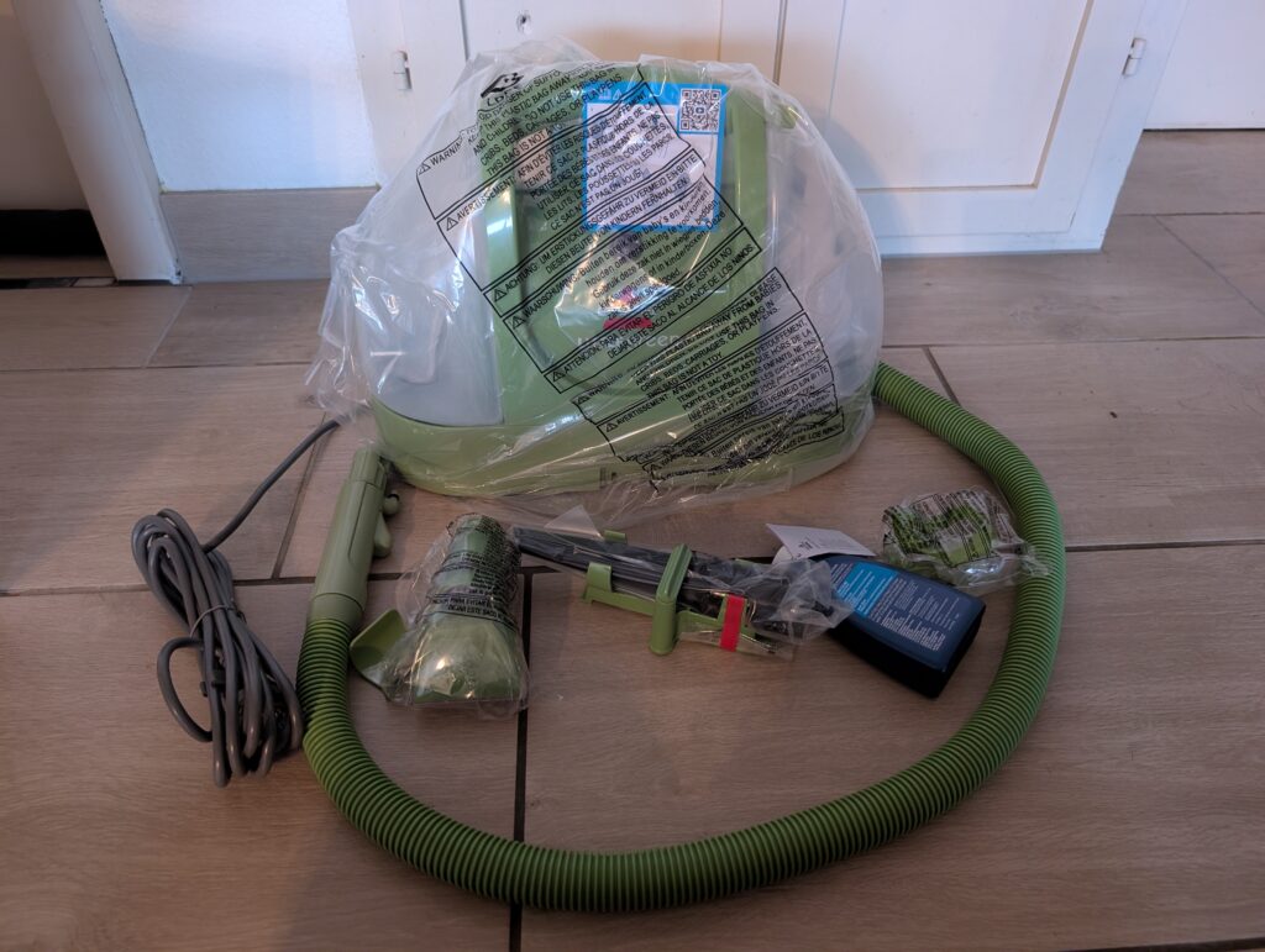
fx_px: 878
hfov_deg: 71.5
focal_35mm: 24
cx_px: 632
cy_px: 476
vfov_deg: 56.9
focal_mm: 6.9
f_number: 1.68
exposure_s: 1/33.3
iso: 863
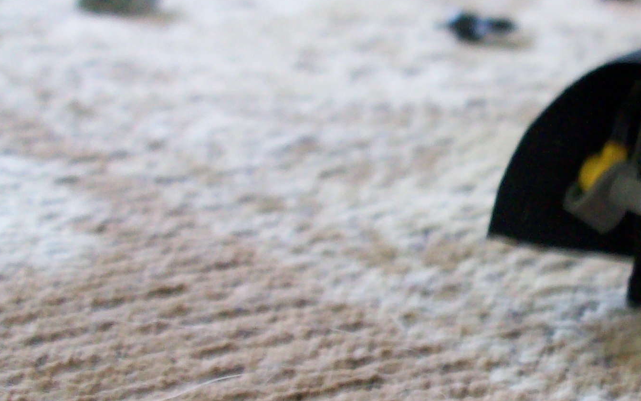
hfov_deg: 22.1
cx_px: 724
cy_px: 210
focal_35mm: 88
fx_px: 1538
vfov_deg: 14.9
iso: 160
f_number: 2.8
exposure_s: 1/15.4
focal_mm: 5.7
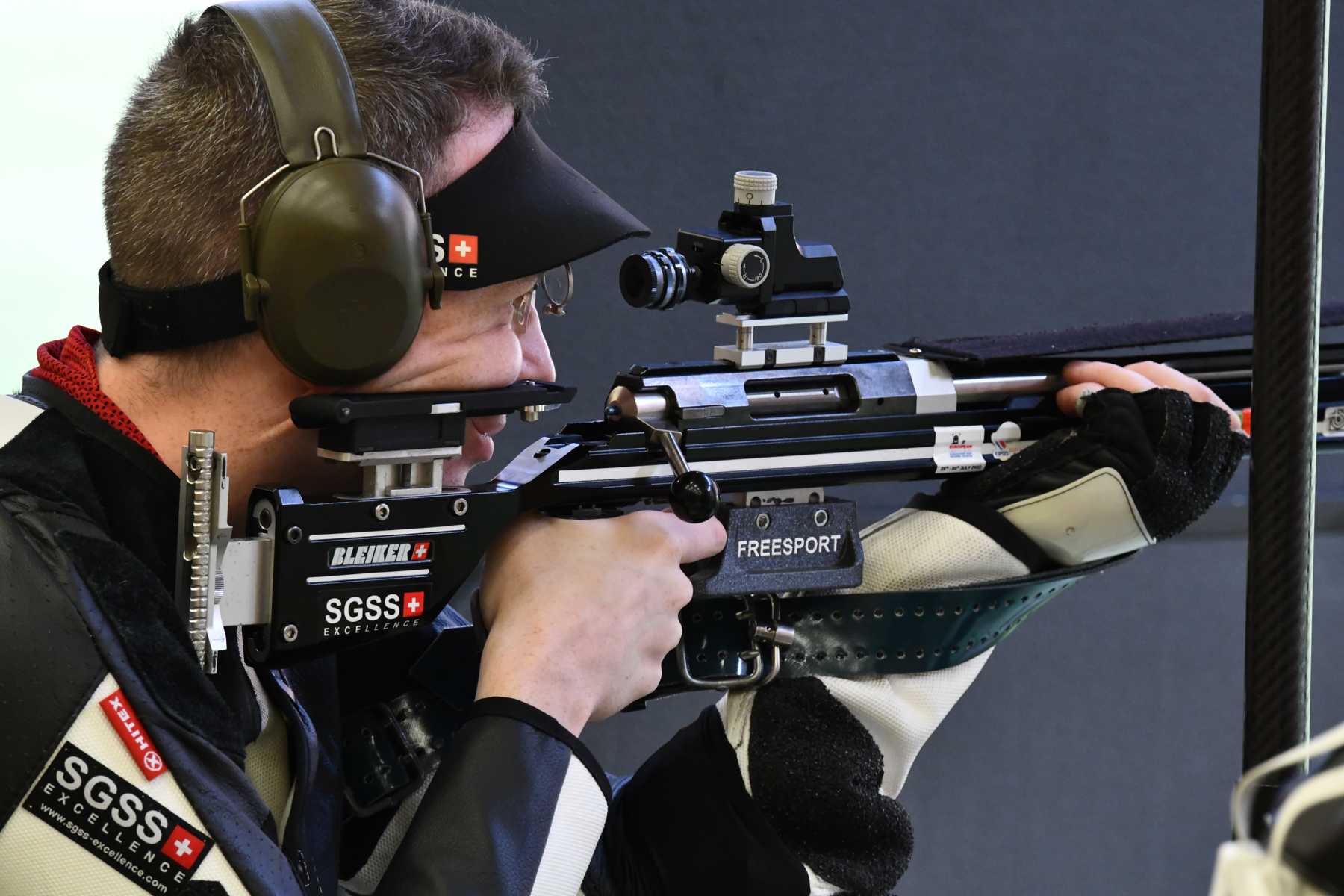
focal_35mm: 480
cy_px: 448
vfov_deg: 2.9
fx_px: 17919
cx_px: 672
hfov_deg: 4.3
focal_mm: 480
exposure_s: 1/50
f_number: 13
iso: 6400
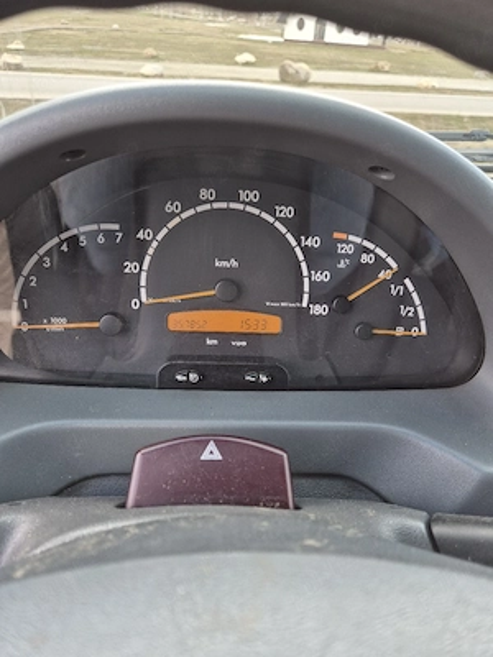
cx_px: 246
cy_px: 328
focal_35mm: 23
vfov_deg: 73.9
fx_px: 437
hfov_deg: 58.9
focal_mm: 5.4
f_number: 1.8
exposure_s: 1/182
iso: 64
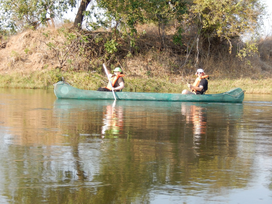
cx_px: 136
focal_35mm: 105
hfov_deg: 18.7
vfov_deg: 14.1
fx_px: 825
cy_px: 102
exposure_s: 1/160
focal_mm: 18.9
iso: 125
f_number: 5.3
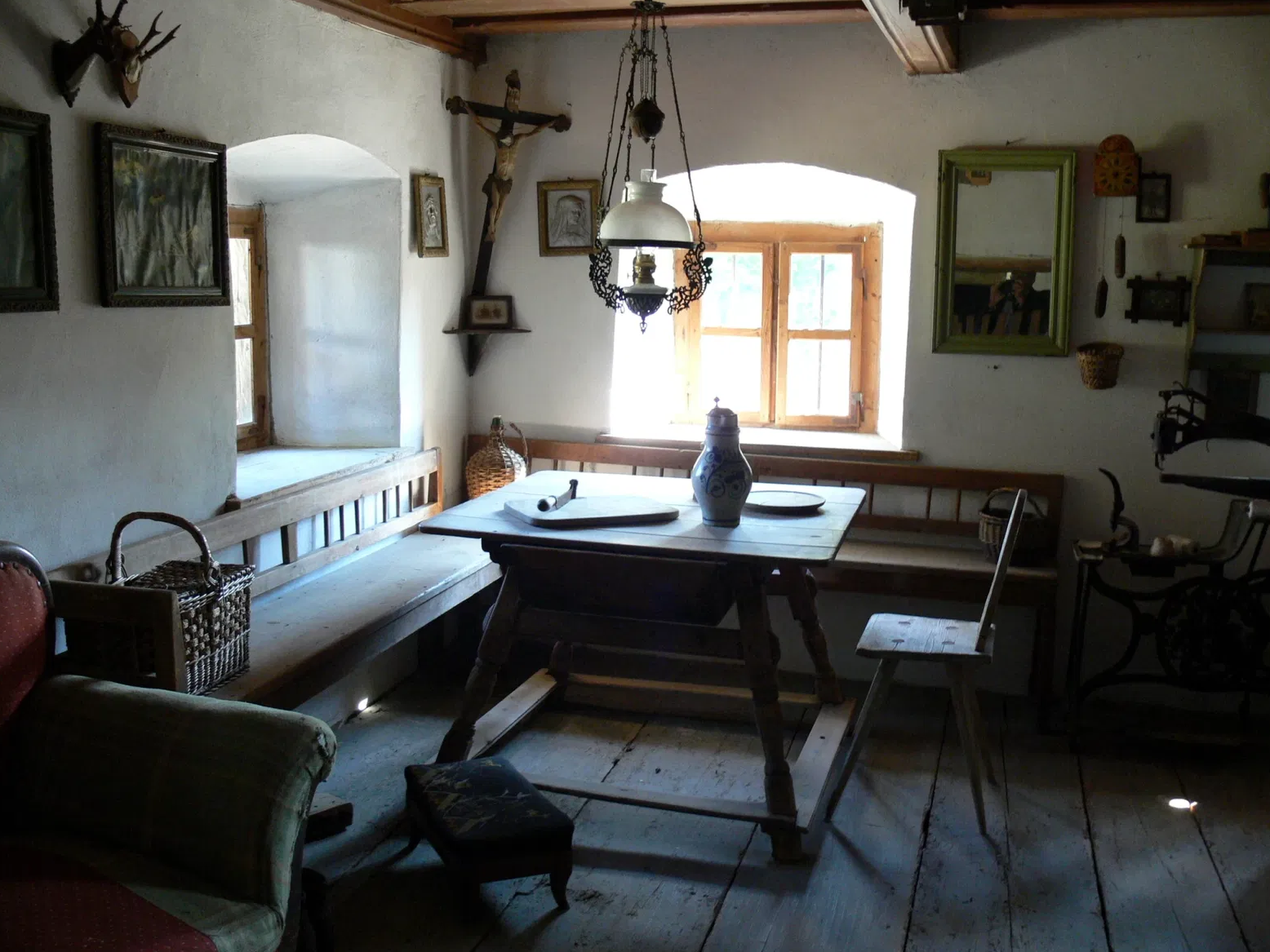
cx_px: 642
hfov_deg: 51.4
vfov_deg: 39.7
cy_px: 479
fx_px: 1321
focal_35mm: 36
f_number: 2.8
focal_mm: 7.4
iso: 200
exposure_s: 1/25
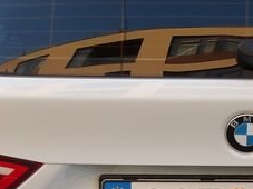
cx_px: 262
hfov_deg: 15.8
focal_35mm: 122
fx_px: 891
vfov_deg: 12.0
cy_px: 180
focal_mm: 4.9
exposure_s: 1/63
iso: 100
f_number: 3
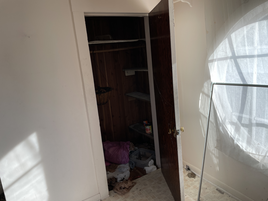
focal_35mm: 26
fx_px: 201
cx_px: 134
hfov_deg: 67.3
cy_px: 100
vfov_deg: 53.1
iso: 32
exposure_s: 1/146
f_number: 1.6
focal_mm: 4.2
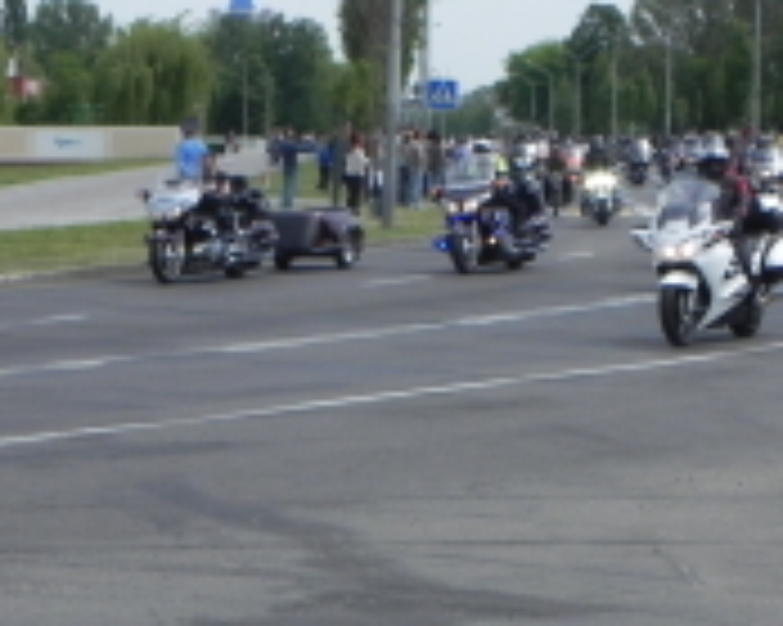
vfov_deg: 13.1
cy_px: 176
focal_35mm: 117
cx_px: 387
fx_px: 2710
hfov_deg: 16.4
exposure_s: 1/475
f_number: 7.1
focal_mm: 9.2
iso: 160
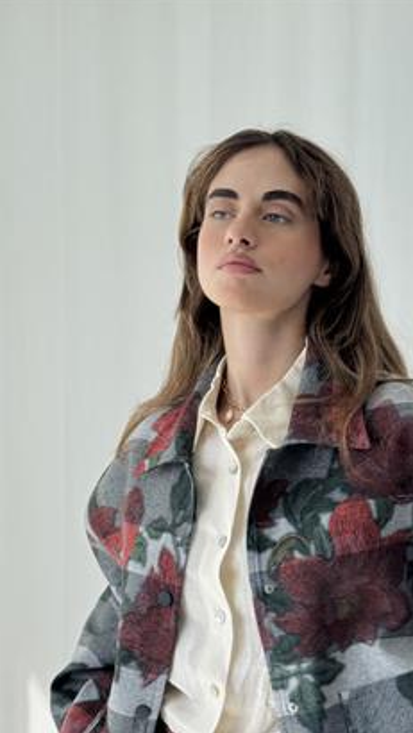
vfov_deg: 30.8
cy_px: 469
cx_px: 257
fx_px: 1322
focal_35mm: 68
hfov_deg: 17.7
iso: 64
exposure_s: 1/383
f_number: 1.78
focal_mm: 6.76
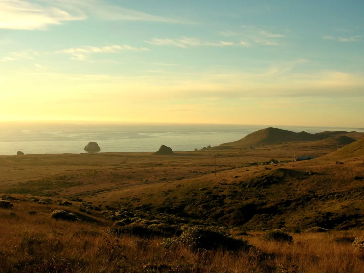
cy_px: 136
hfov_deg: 49.0
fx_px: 400
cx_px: 182
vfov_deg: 37.7
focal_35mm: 38
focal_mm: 6.4
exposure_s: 1/237
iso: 50
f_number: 5
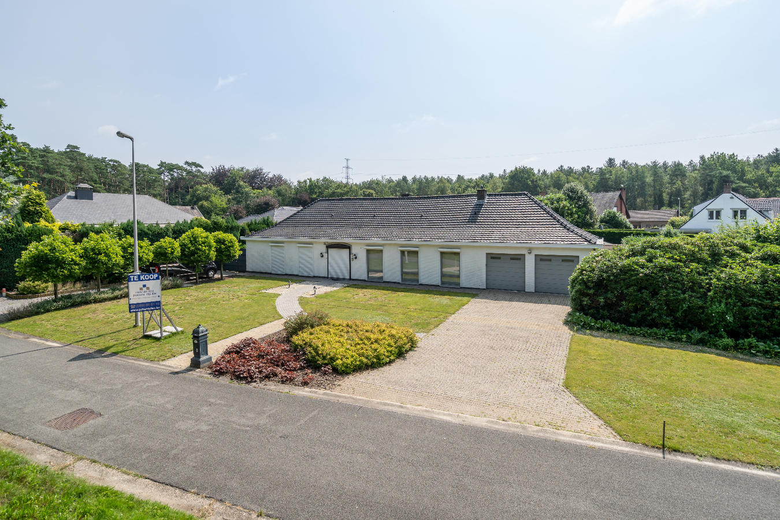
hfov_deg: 90.0
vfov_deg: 67.4
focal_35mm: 18
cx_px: 390
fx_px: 390
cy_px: 260
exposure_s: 1/500
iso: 200
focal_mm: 18
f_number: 8
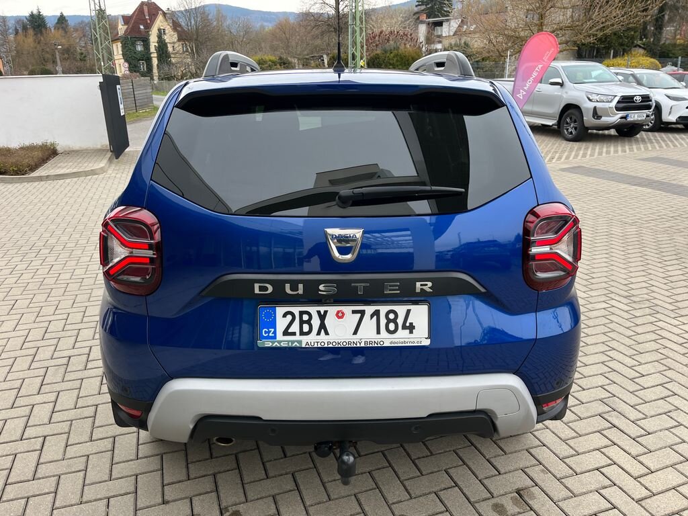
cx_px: 344
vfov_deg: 53.1
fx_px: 517
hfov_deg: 67.3
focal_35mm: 26
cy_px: 258
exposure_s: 1/577
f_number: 1.6
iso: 50
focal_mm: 5.1
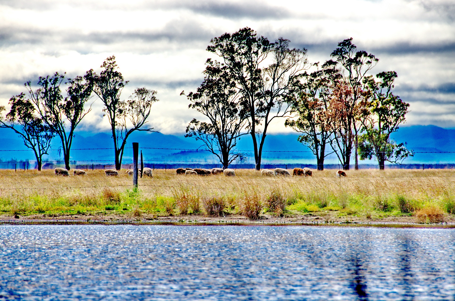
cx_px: 228
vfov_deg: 4.6
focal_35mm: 300
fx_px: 3784
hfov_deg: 6.9
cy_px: 150
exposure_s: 1/1000
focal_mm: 200
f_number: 8
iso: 200
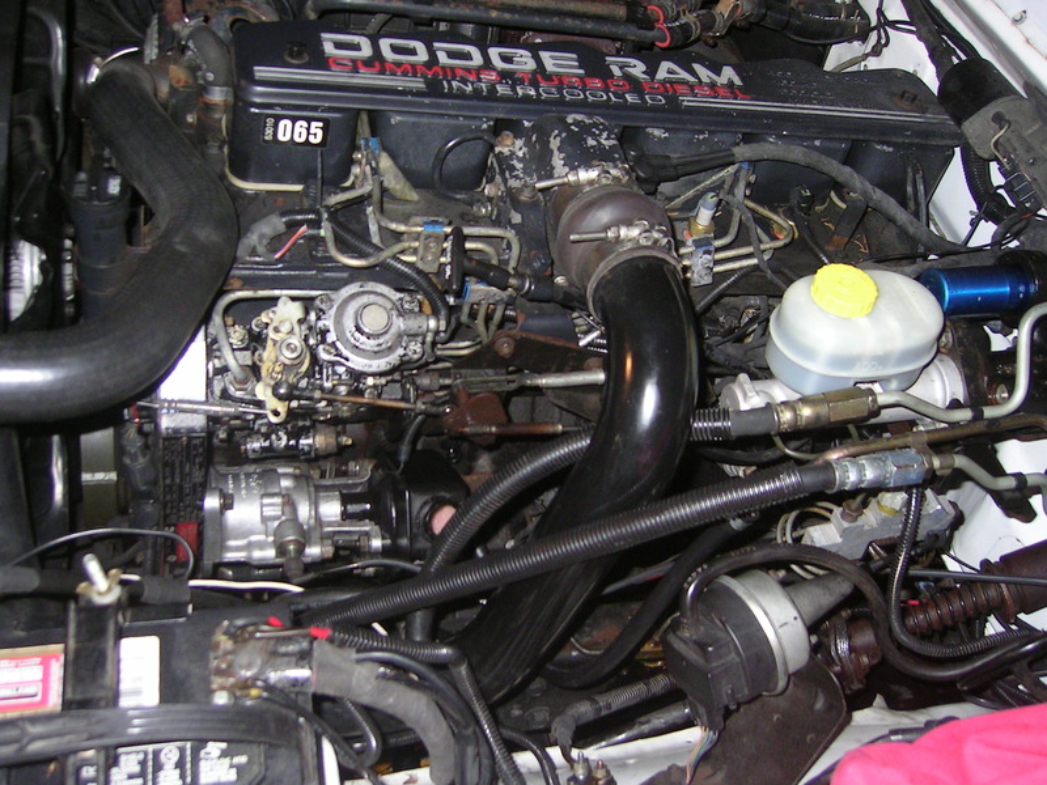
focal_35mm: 36
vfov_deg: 39.7
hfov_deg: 51.4
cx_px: 524
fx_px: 1089
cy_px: 392
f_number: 2.8
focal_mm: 5.6
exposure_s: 1/30
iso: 100
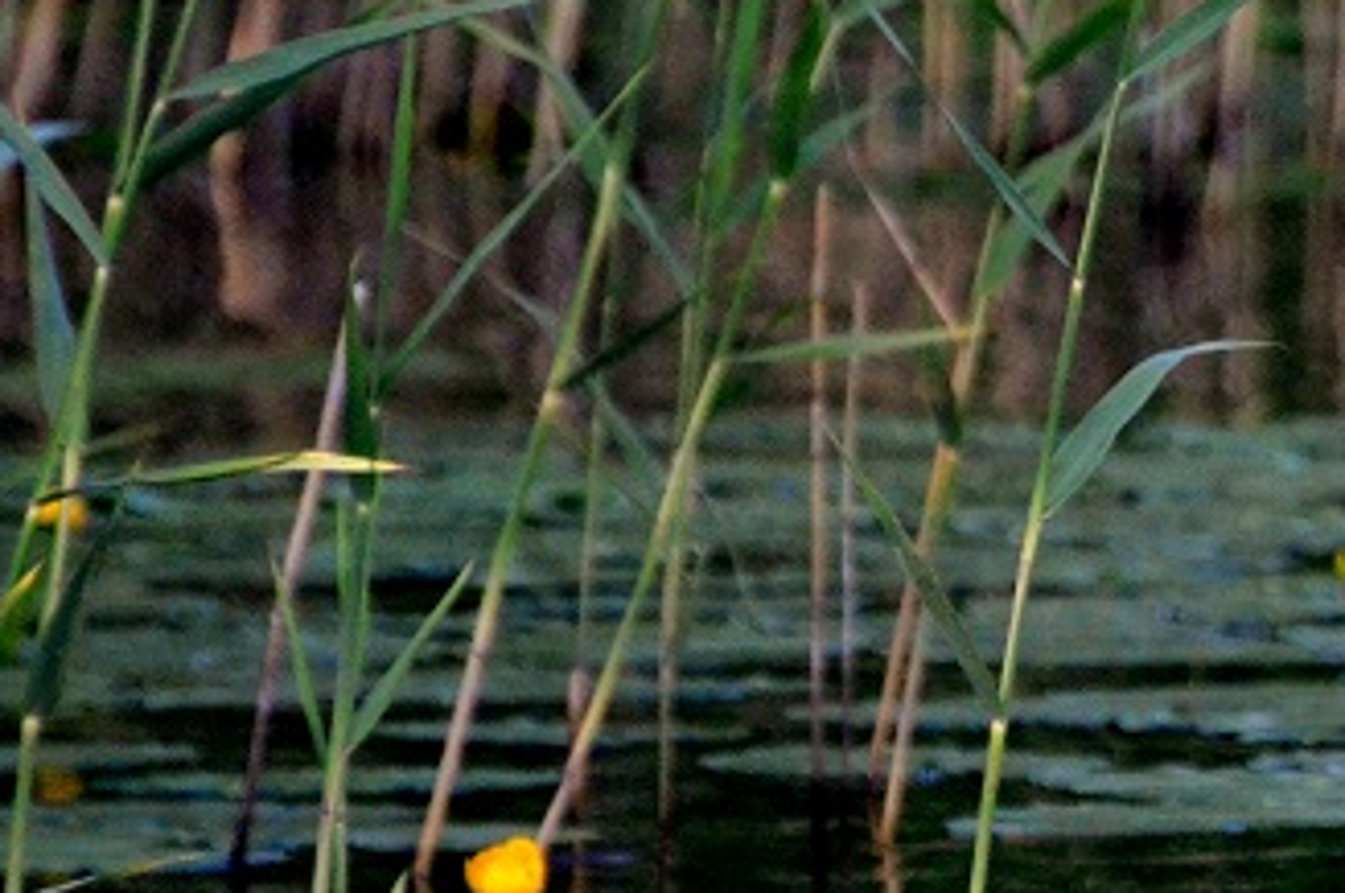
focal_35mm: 1236
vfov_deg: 1.1
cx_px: 1960
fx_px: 46110
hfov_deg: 1.7
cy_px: 249
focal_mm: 270
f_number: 5.6
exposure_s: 1/2000
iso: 3200
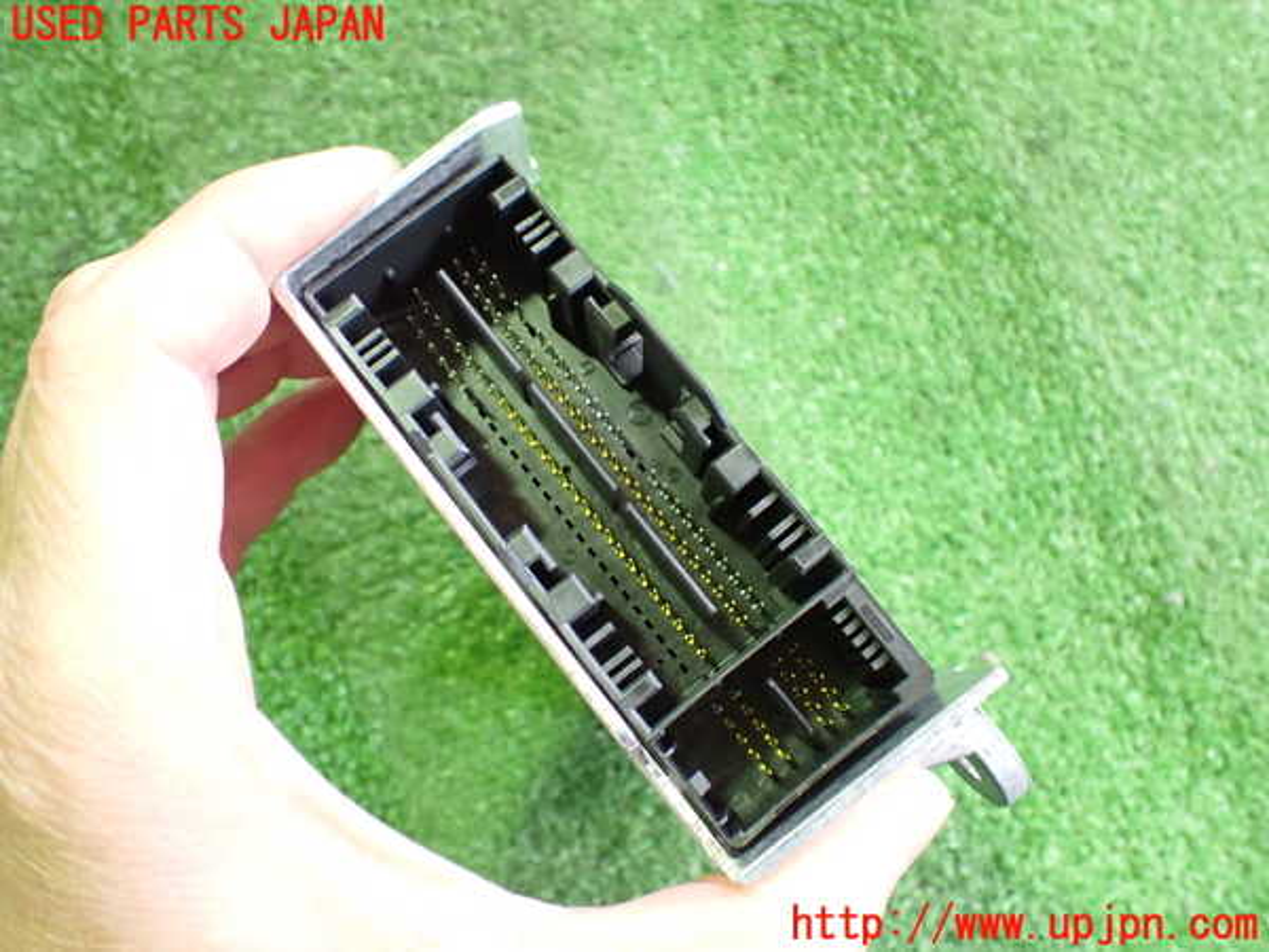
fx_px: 1100
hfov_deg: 60.0
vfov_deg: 46.8
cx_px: 634
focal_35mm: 30
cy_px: 476
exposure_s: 1/30
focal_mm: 5.4
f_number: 2.3
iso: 800
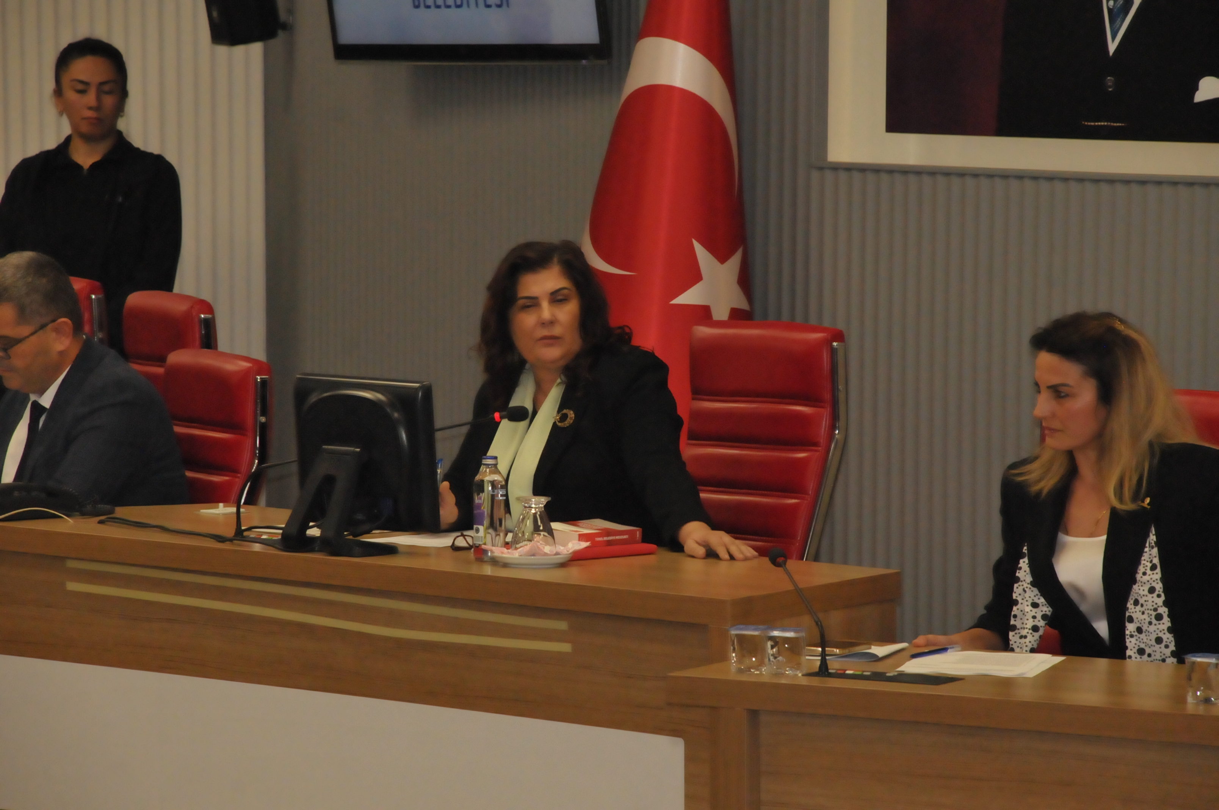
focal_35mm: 202
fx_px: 6848
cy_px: 405
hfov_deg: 10.2
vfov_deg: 6.8
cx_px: 610
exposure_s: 1/250
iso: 3200
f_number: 8
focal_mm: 135
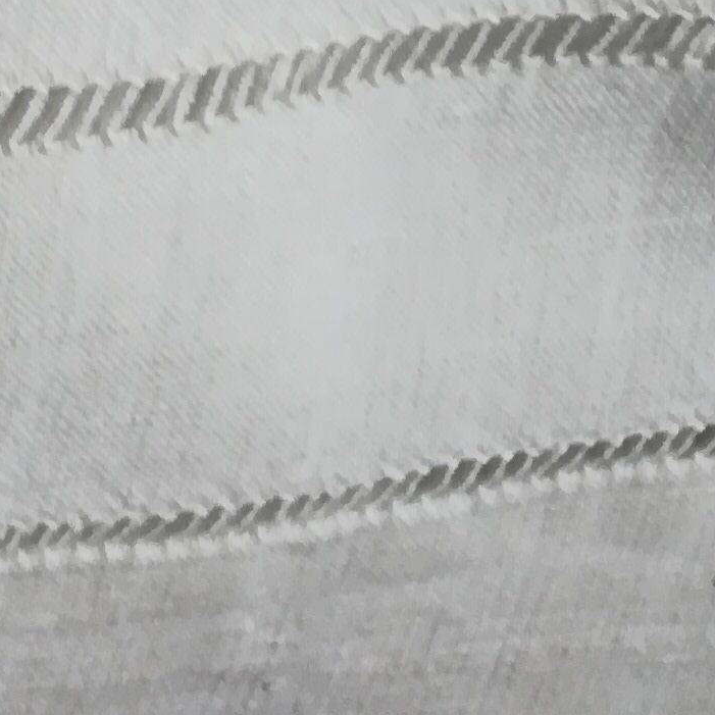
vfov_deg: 10.6
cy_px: -1210
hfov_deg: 12.0
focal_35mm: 130
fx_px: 3038
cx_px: -705
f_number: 2.2
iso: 50
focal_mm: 3.83
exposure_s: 1/50
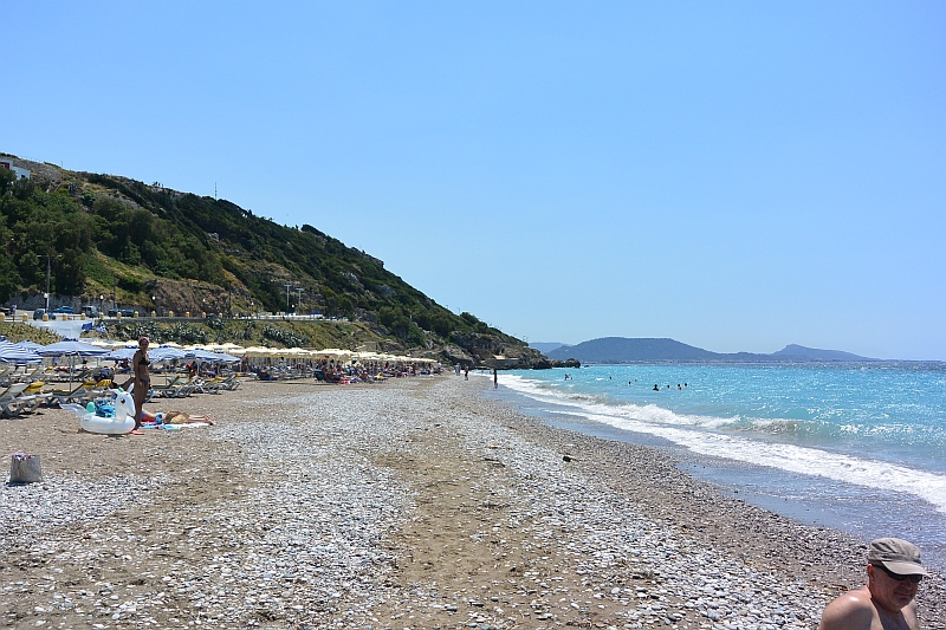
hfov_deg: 61.9
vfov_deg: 43.6
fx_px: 788
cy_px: 315
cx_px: 473
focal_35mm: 30
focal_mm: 11.4
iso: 160
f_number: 5
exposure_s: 1/1250
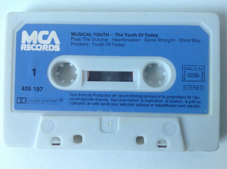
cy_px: 84
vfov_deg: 40.6
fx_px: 229
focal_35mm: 35
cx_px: 114
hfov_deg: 52.7
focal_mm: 4.28
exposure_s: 1/15
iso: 64
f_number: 2.4
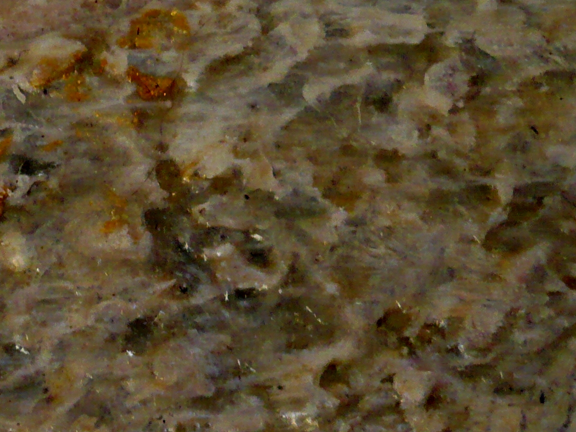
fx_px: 1614
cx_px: 161
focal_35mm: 97
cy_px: 240
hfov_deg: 20.1
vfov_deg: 15.2
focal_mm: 5.8
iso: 200
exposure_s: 1/30
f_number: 2.8
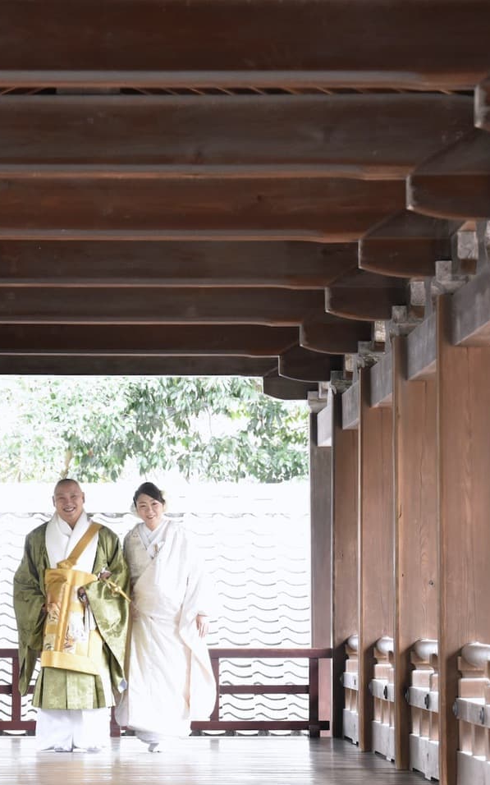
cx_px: 120
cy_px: 394
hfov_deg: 6.1
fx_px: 4597
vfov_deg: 9.8
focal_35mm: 215
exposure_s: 1/80
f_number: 5.6
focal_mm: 140
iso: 4000
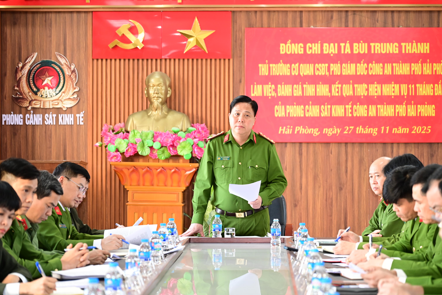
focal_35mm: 99
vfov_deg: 13.8
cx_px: 221
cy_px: 148
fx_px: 1215
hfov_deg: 20.6
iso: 2000
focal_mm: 99
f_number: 4
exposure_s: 1/160
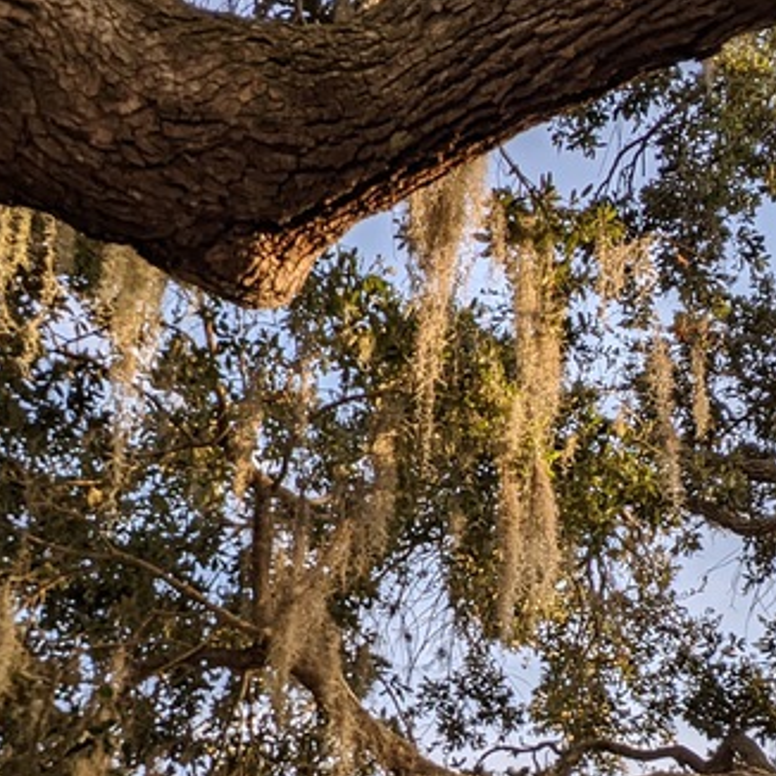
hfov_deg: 23.1
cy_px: 605
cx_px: 355
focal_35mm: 75
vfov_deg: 22.8
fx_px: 1902
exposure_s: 1/978
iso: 53
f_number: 1.8
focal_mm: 4.44
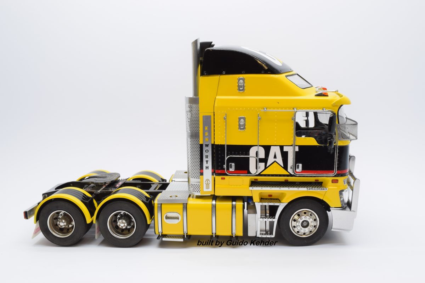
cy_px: 142
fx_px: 425
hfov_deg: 53.1
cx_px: 212
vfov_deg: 36.9
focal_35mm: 36
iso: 100
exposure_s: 1/2.5
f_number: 20
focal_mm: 24
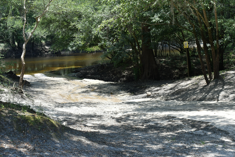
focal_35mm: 55
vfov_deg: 24.6
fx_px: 359
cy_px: 79
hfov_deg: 36.2
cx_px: 121
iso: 100
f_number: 6.3
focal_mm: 34
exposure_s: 1/160
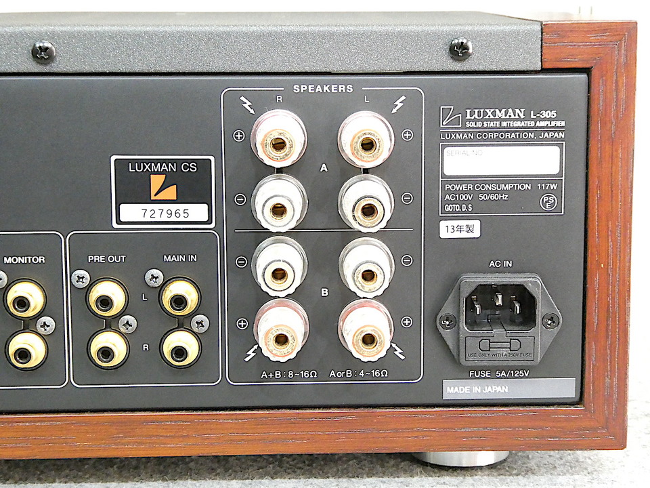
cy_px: 244
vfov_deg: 19.9
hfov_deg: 26.3
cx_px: 325
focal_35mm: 74
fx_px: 1390
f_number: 4.7
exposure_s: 1/15
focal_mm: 13.2
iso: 1600
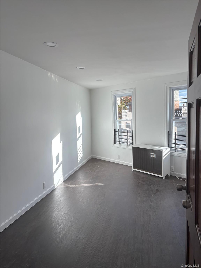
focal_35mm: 26
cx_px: 100
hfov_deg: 53.1
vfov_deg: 67.3
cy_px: 134
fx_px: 201
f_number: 1.6
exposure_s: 1/820
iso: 64
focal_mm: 5.96
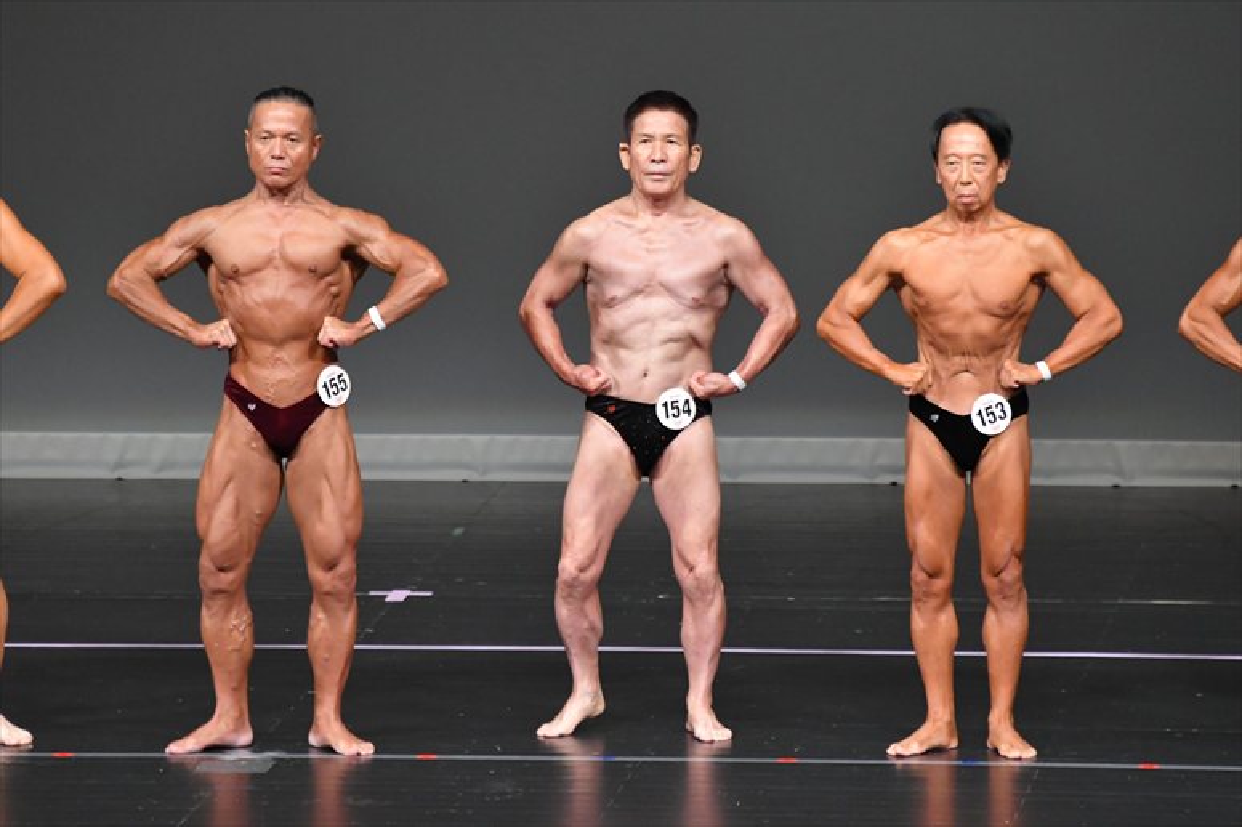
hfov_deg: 6.0
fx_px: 11897
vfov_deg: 4.0
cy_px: 414
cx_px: 621
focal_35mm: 345
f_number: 5.6
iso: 4000
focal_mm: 230
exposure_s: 1/400
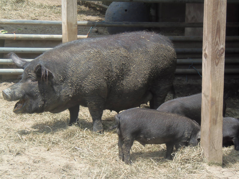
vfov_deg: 10.9
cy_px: 90
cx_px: 120
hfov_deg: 14.5
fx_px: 939
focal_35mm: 136
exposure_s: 1/160
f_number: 4.7
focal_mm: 25.2
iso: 64
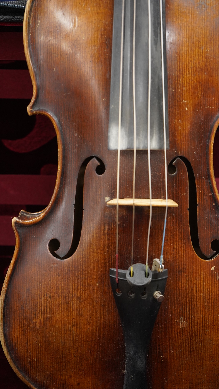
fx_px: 764
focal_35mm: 74
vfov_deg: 28.6
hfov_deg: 16.3
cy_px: 196
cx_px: 130
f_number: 5.6
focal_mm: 70
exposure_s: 1/125
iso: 4000
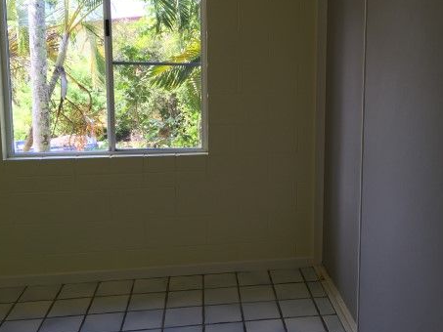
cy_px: 119
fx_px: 525
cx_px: 290
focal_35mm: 41
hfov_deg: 45.2
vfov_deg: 34.9
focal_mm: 4.15
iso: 40
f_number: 2.2
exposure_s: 1/50
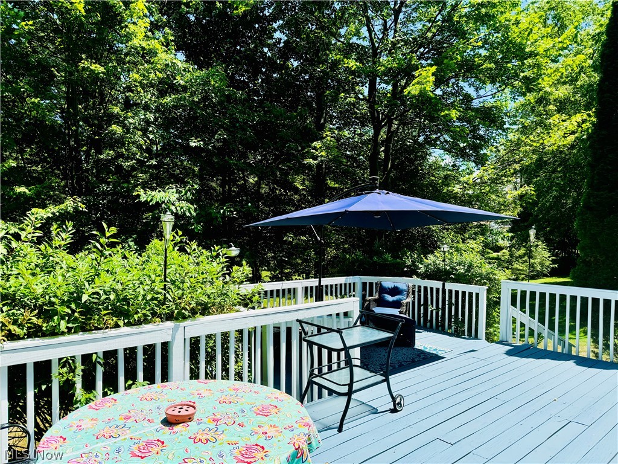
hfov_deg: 71.6
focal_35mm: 24
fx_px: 428
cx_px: 309
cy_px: 232
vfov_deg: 56.8
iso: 80
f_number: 1.78
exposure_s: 1/2252
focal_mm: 6.76
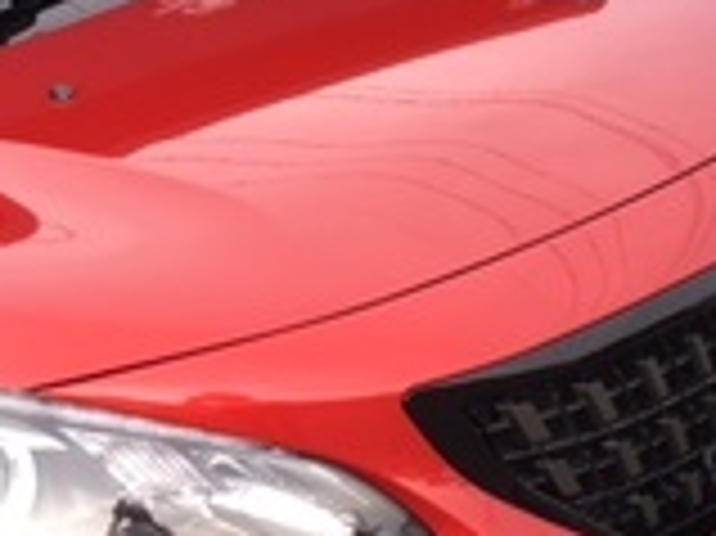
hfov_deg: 16.4
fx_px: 2418
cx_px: -36
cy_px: 329
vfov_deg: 12.6
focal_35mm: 117
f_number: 2.2
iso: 25
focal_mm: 4.15
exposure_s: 1/127
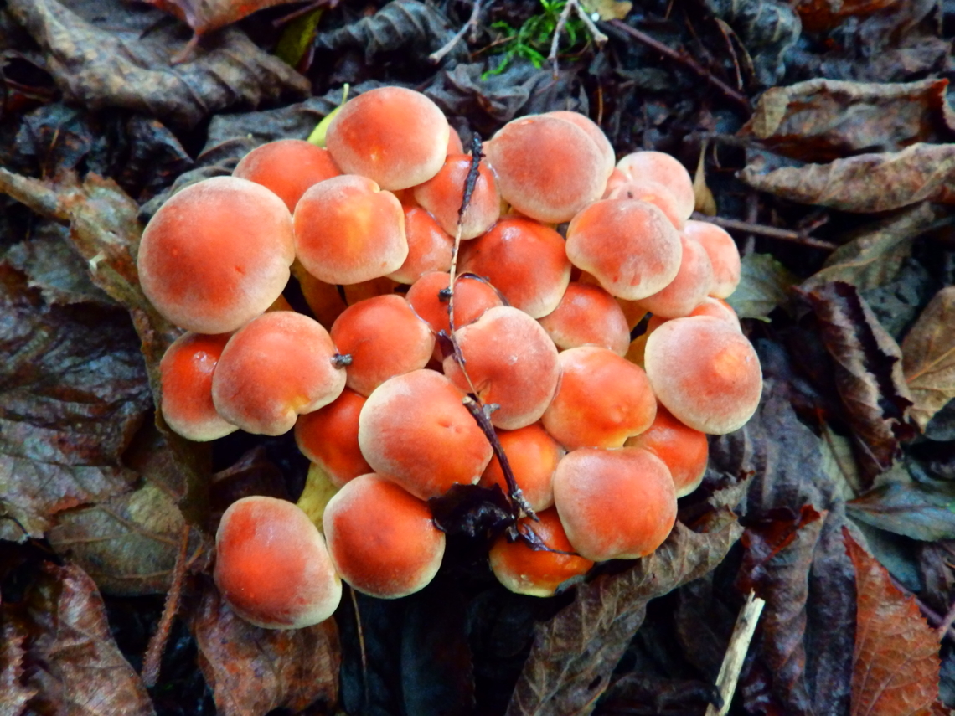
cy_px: 358
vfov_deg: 44.2
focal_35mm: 32
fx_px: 883
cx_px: 478
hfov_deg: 56.8
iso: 800
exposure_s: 1/25
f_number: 3.7
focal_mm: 5.7
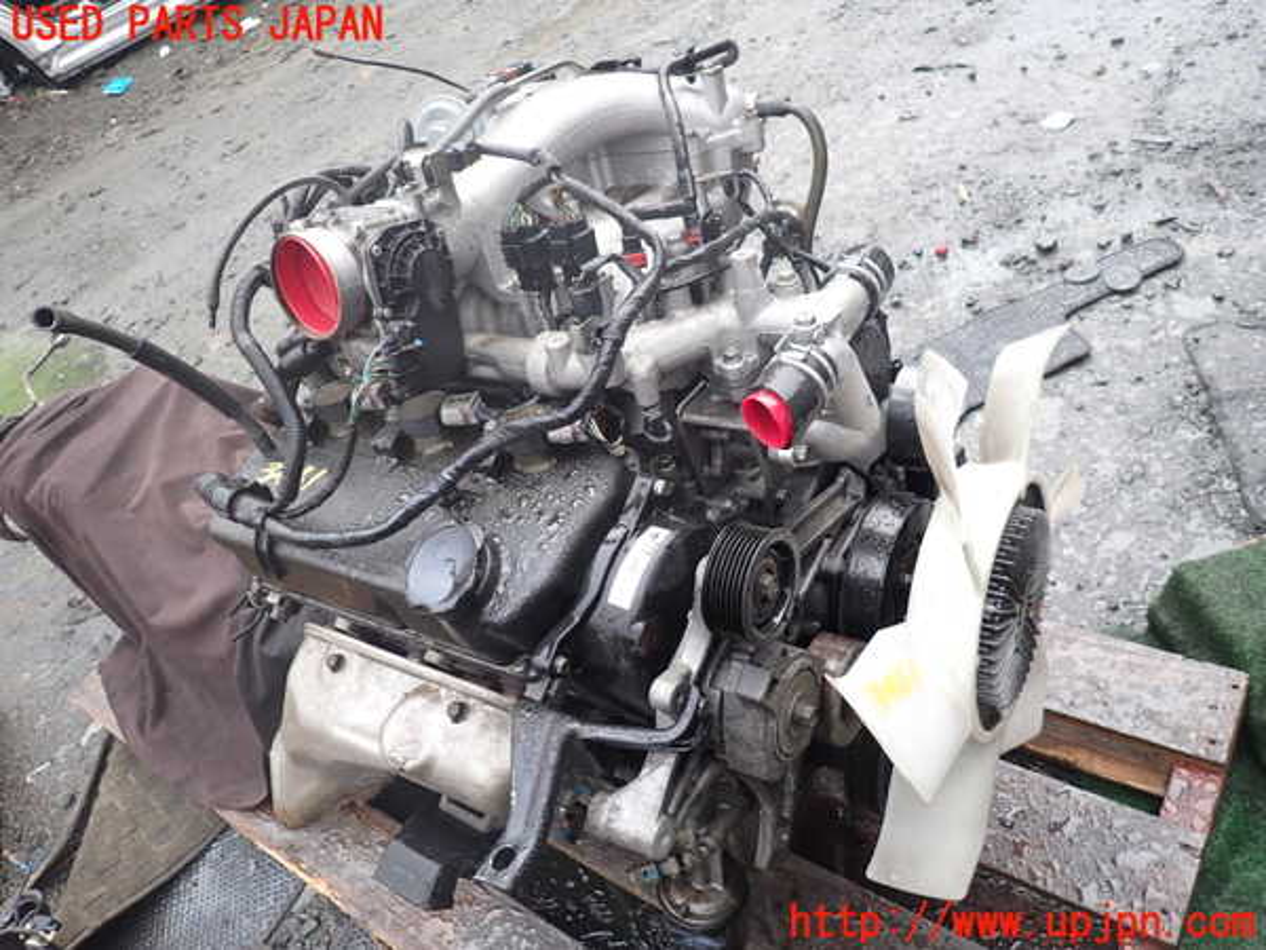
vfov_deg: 54.9
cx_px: 633
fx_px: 914
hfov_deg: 69.4
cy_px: 475
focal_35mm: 25
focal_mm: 4.5
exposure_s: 1/100
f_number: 2
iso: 100
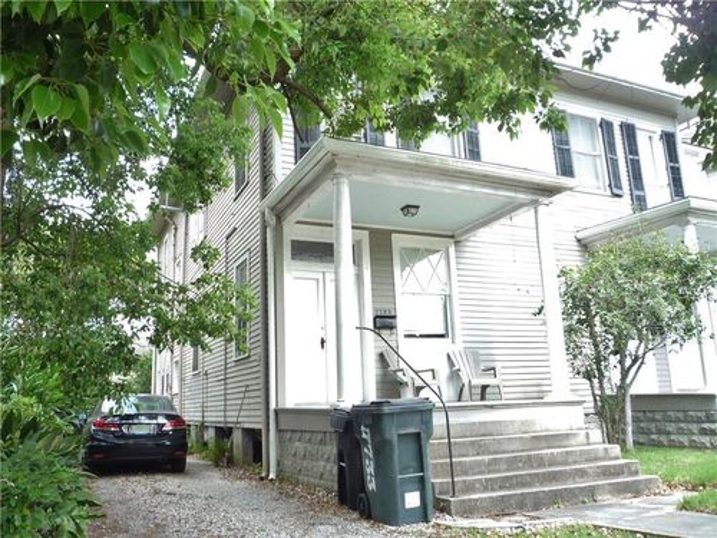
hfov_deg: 60.0
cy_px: 269
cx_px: 358
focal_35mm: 30
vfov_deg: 46.8
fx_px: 621
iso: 100
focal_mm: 5.2
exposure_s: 1/80
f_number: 3.3
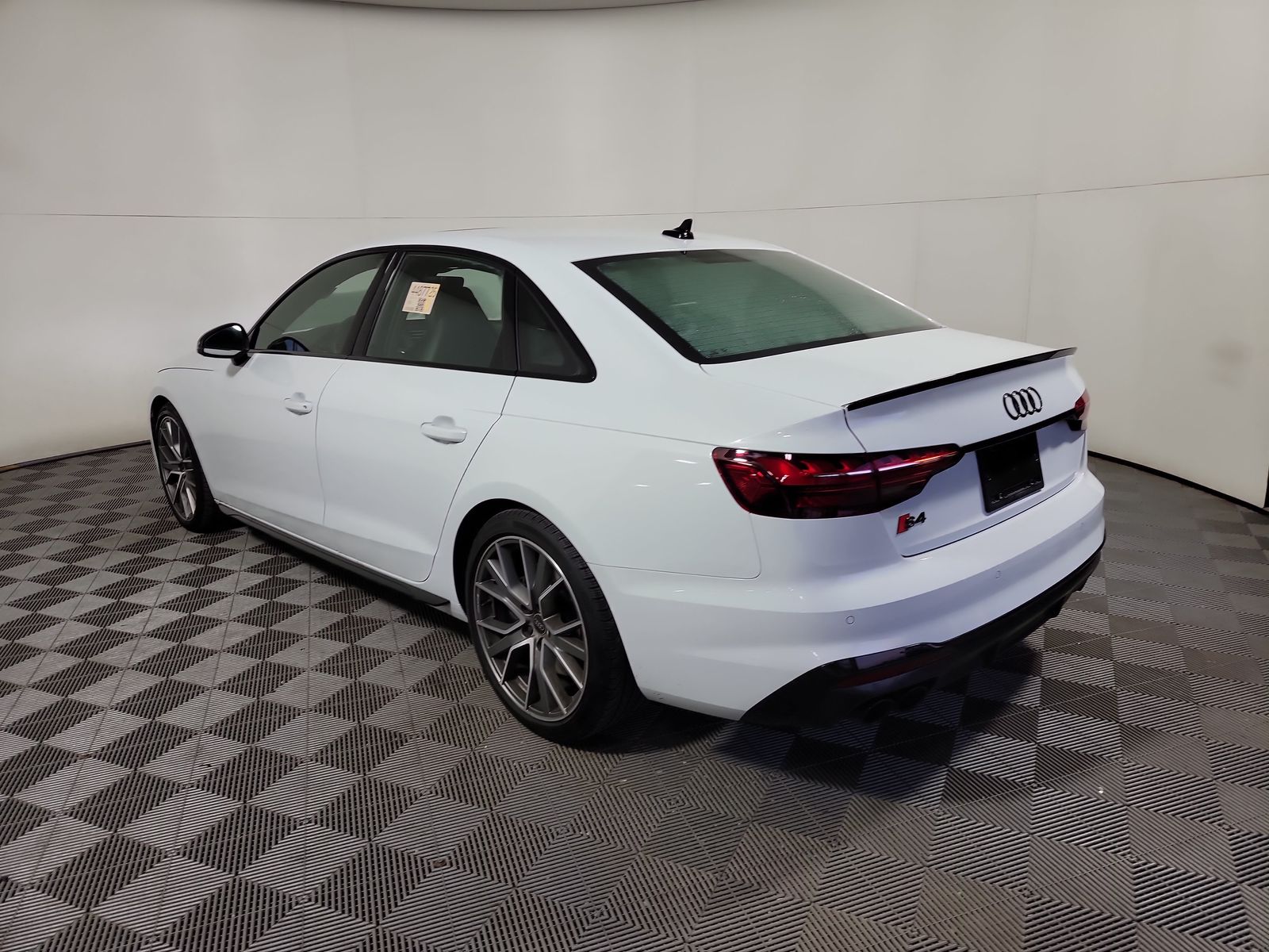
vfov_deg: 56.8
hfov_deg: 71.6
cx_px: 634
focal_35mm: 24
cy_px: 476
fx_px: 880
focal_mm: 6.7
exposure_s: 1/59
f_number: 1.8
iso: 57
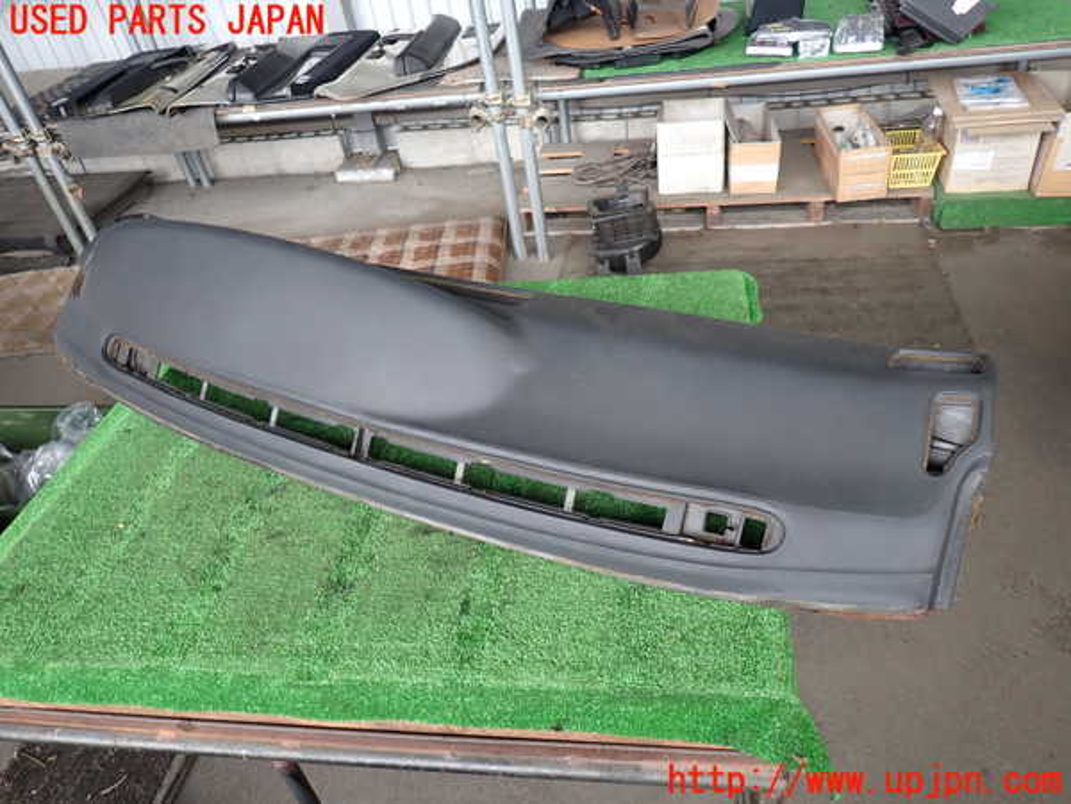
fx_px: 773
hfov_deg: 69.4
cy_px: 402
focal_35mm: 25
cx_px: 536
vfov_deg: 54.9
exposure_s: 1/60
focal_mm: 4.5
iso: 100
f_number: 2
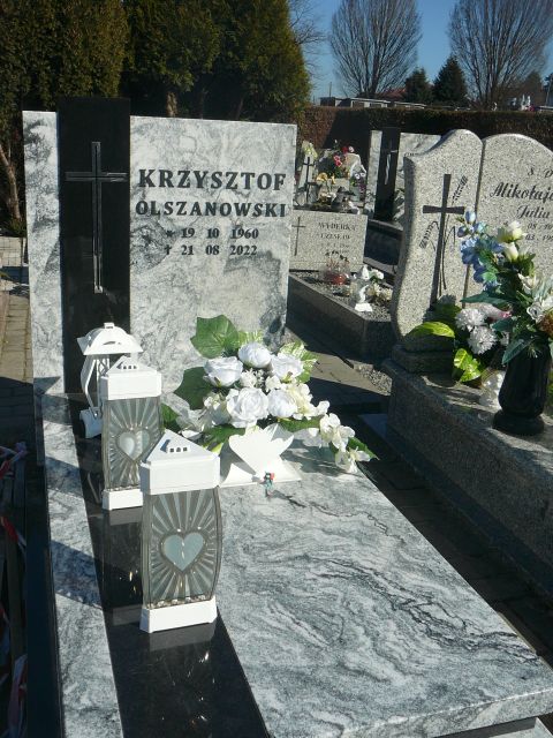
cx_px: 276
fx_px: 746
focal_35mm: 35
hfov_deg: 40.7
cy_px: 369
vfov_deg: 52.6
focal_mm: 5.2
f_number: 5
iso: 80
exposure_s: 1/800
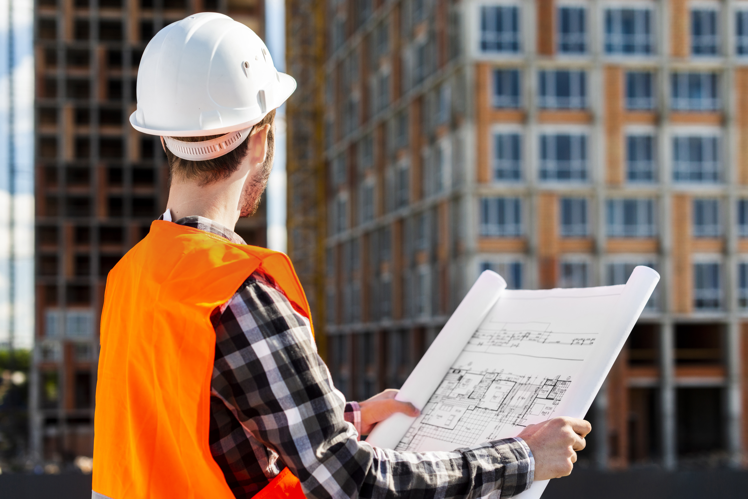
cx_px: 374
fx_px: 1039
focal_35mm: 50
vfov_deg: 27.0
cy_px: 250
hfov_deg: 39.6
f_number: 3.2
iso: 250
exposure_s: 1/1000
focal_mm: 50
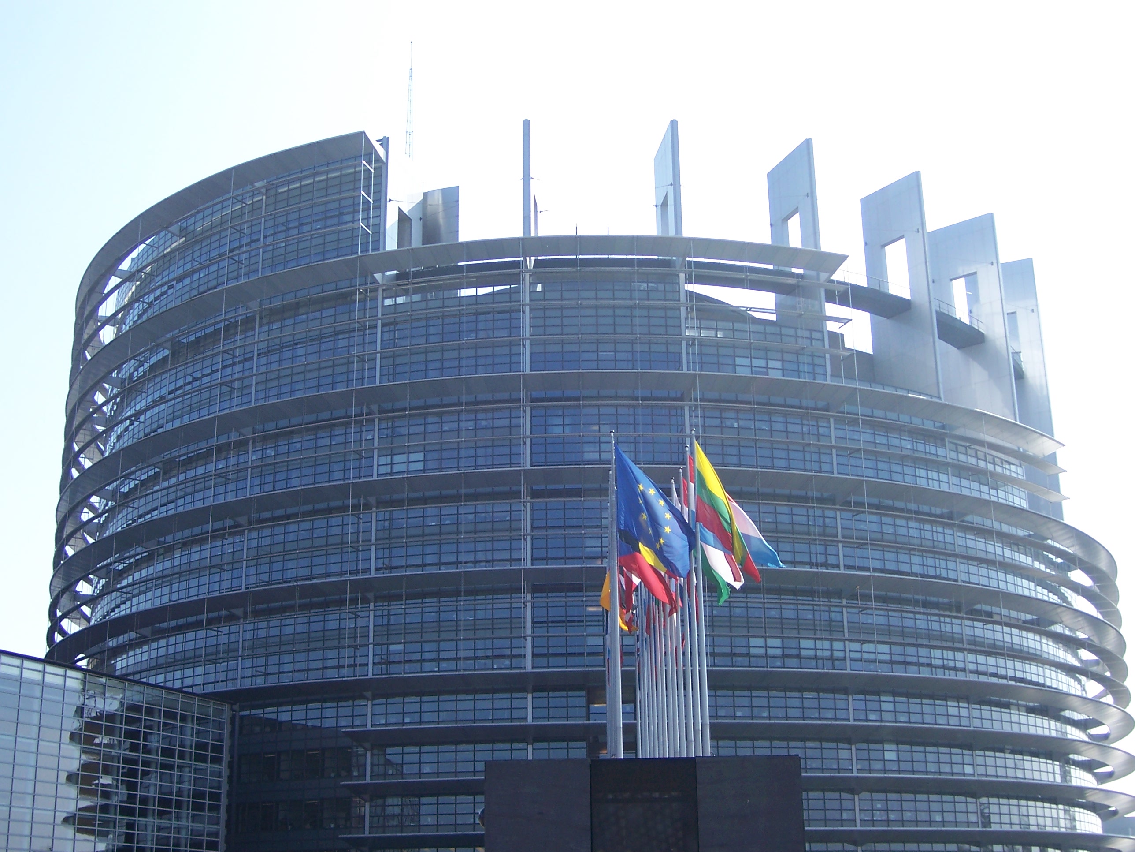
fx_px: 1475
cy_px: 426
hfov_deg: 42.1
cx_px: 568
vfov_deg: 32.2
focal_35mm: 45
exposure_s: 1/640
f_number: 3.2
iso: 80
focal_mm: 7.7
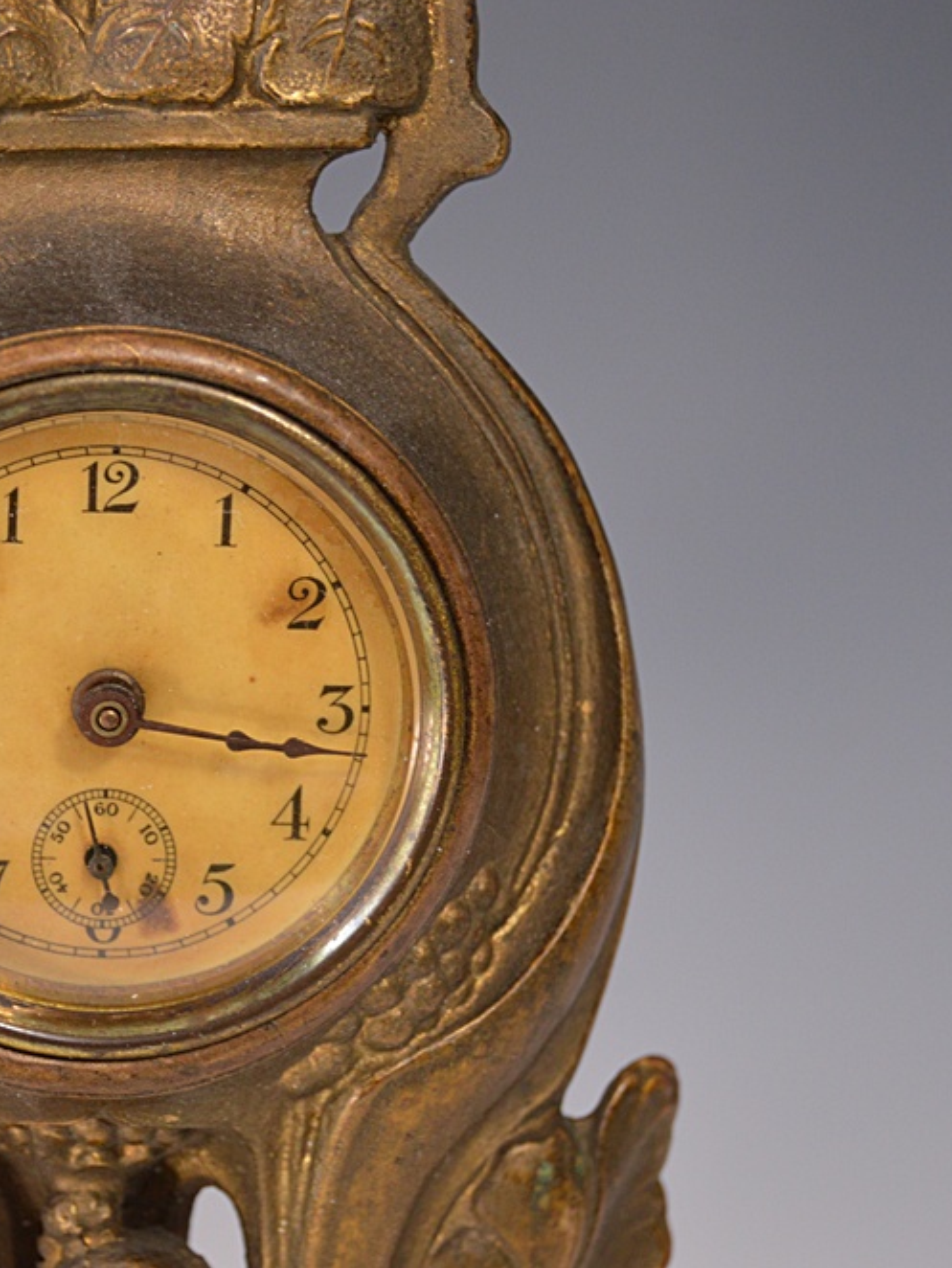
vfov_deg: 16.4
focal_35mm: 120
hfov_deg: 12.3
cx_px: 222
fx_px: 4387
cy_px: 633
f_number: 5.6
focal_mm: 55
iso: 720
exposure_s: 1/60
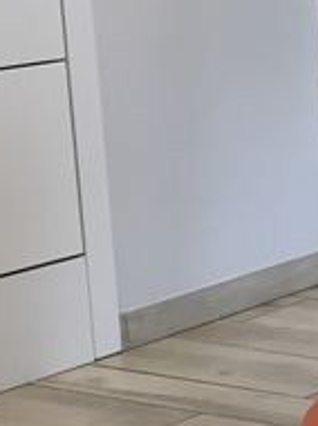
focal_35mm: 153
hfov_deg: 9.1
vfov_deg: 12.9
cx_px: 629
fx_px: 1878
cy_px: 348
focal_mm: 4.15
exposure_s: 1/33
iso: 80
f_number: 2.2
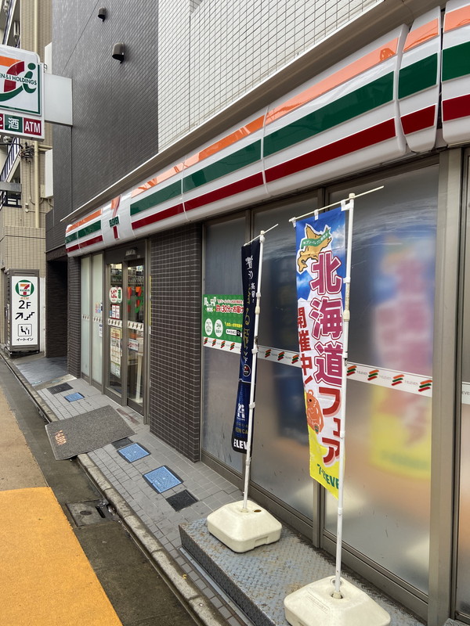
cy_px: 313
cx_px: 235
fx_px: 471
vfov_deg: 67.3
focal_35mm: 26
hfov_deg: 53.1
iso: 50
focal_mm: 4.25
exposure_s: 1/121
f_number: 1.8
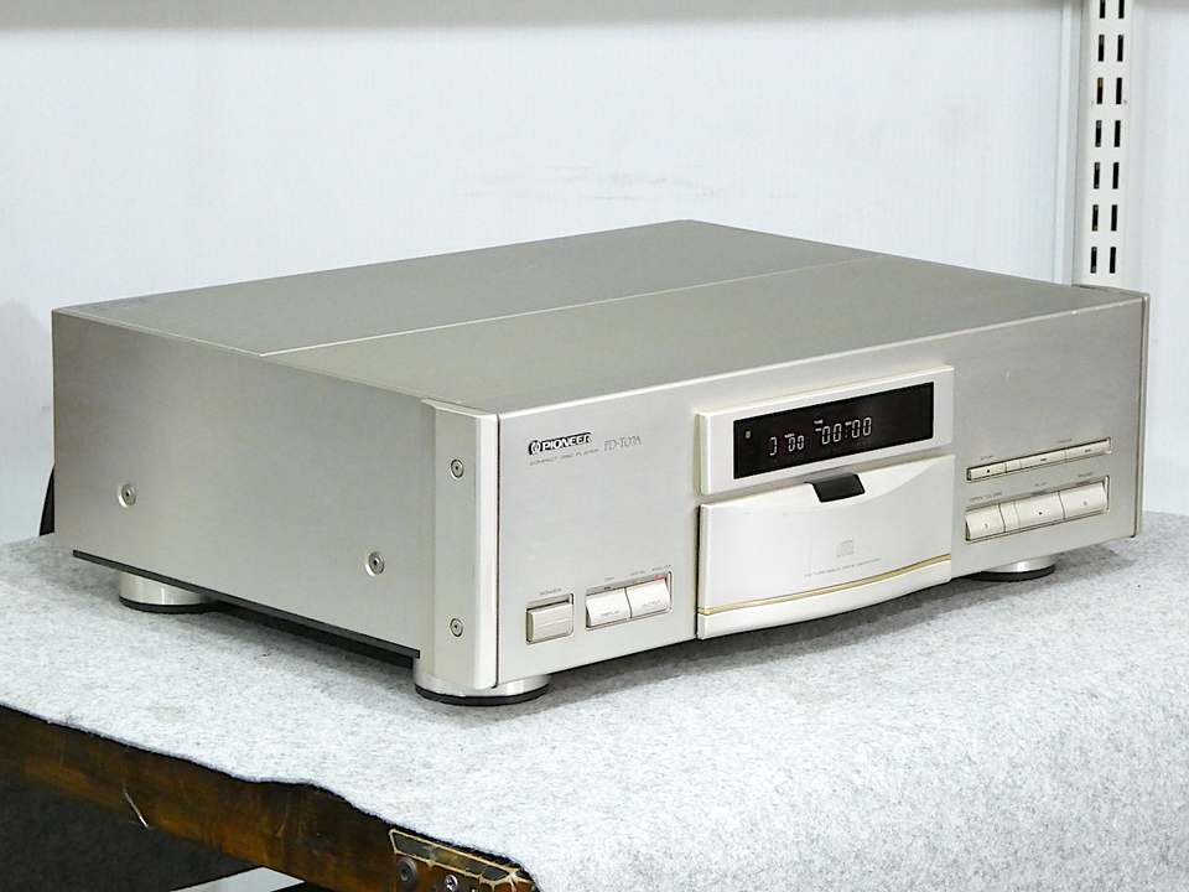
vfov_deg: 12.0
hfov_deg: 15.9
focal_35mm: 124
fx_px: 4259
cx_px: 594
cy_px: 446
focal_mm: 22.3
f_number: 6.3
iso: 1600
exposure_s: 1/25
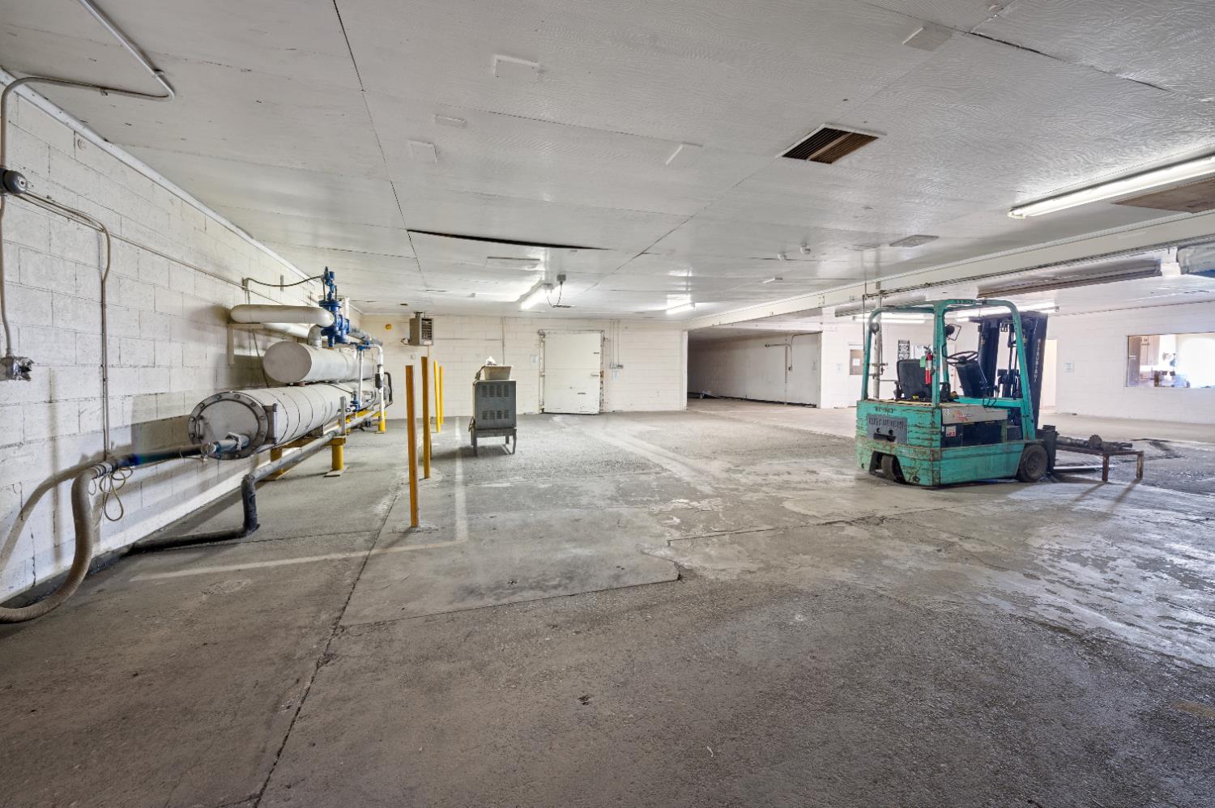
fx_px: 472
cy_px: 404
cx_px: 608
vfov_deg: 81.1
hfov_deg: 104.3
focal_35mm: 14
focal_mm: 14
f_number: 9
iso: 250
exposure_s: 4
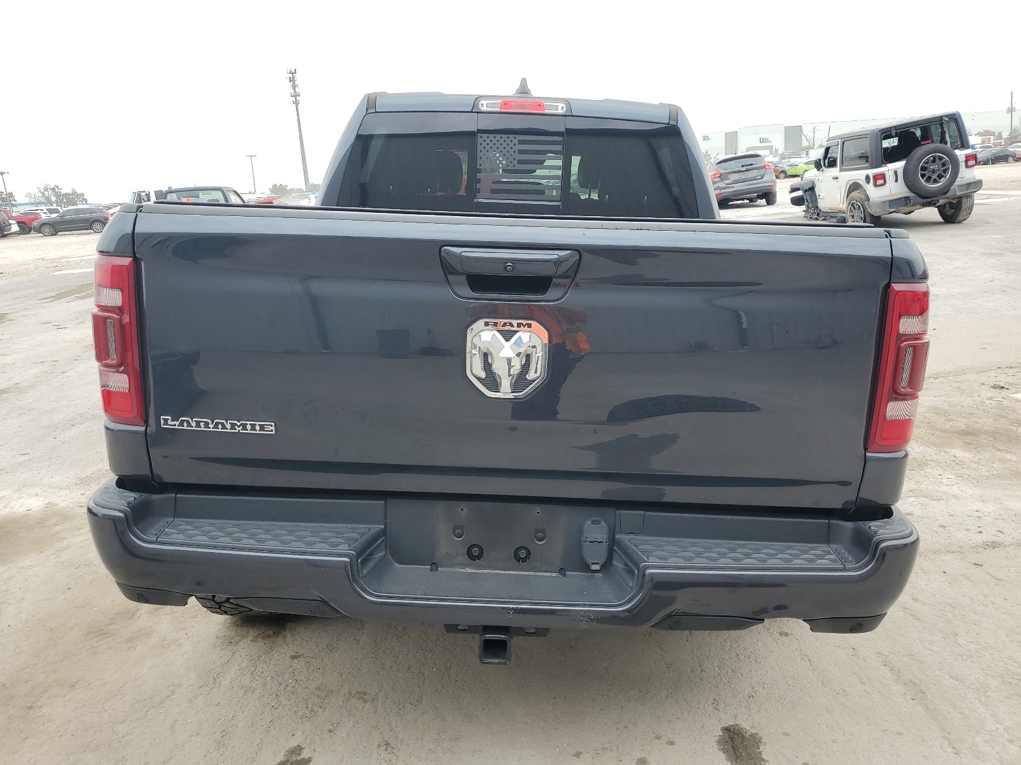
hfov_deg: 67.3
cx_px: 510
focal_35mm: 26
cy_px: 382
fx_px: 767
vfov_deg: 53.1
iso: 50
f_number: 1.5
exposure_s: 1/909
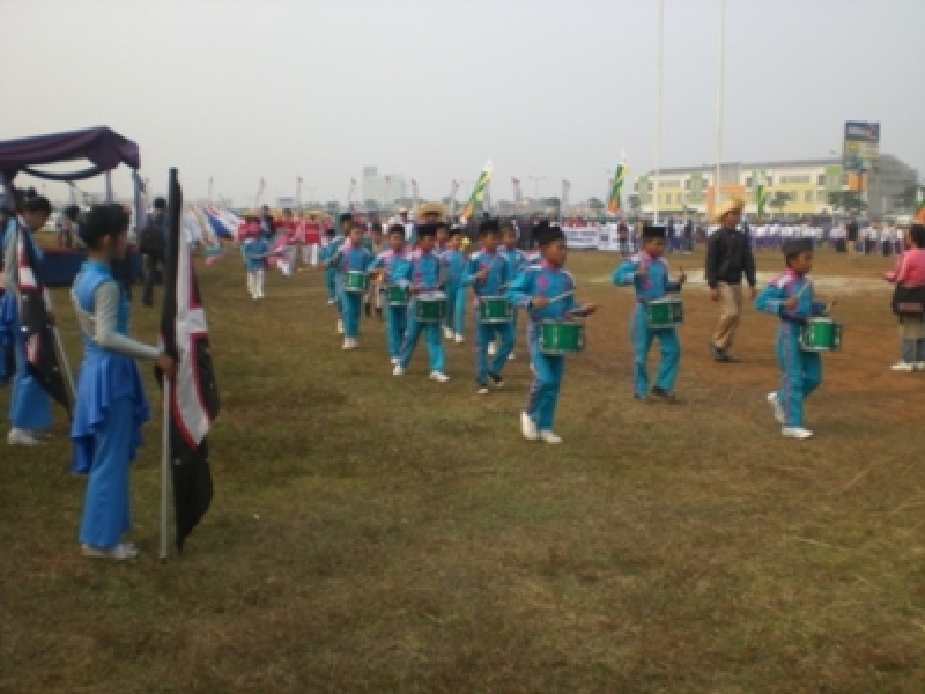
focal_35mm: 38
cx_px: 462
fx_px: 1015
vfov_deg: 37.7
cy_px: 347
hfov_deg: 49.0
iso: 50
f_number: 3.1
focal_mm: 6.3
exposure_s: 1/400
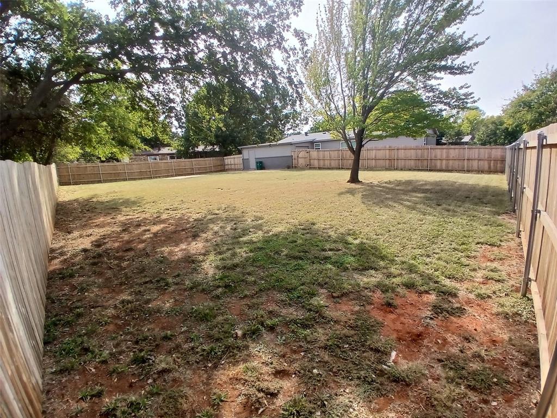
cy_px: 209
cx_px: 278
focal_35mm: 17
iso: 50
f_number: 2.2
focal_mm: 1.4
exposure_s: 1/577
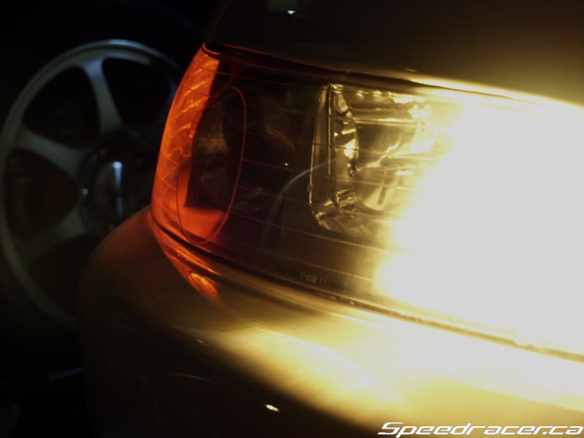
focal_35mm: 103
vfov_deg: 14.4
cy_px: 219
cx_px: 292
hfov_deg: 19.1
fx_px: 1738
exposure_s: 1/4
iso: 100
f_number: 4
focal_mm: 25.62
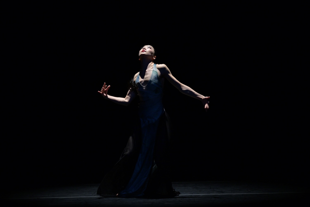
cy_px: 104
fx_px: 3444
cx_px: 155
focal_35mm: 400
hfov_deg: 5.2
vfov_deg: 3.4
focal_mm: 400
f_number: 4
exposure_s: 1/400
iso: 2500
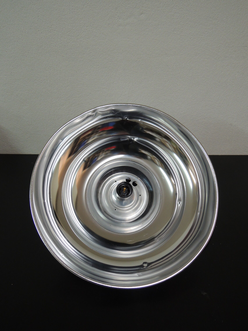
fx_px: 229
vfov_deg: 71.6
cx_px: 124
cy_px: 166
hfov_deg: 56.8
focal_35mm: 24
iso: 200
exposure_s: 1/30
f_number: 2.8
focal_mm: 4.3
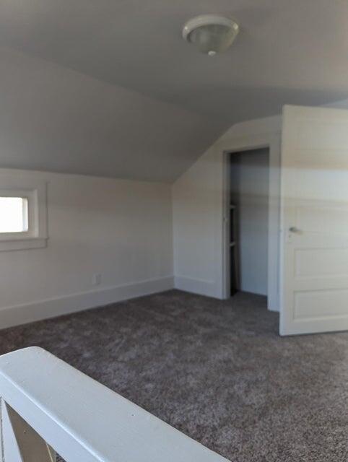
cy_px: 231
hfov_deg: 56.9
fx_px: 321
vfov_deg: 71.5
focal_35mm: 24
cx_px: 174
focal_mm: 6.81
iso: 93
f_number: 1.85
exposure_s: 1/23.8
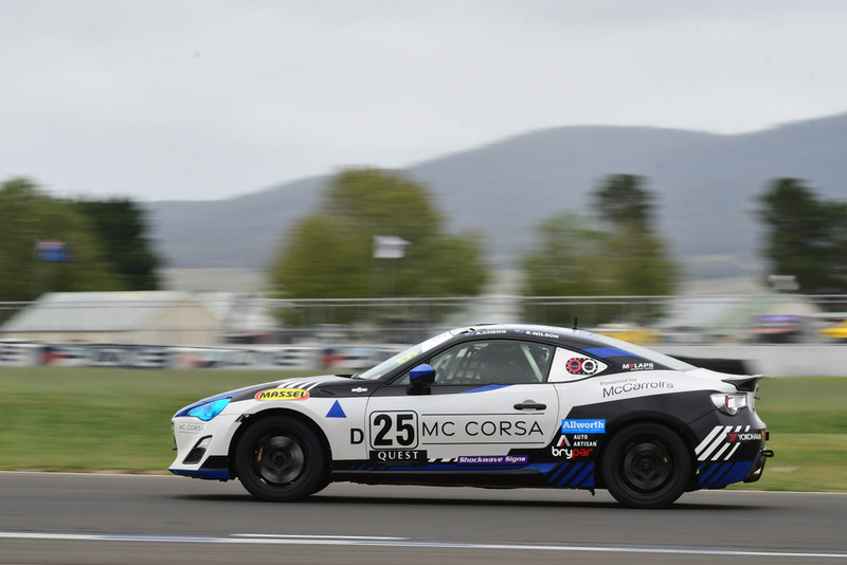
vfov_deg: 4.6
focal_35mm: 300
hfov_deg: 6.9
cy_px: 282
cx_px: 424
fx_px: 7060
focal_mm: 200
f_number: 13
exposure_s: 1/160
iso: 320
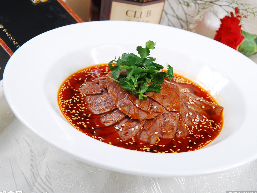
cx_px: 145
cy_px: 99
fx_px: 780
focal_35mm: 105
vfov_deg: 14.1
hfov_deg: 18.7
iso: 100
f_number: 7.1
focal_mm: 62
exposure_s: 1/160
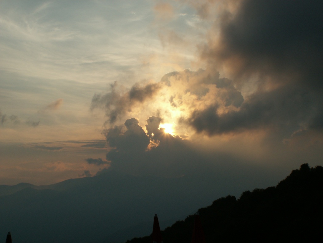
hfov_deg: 32.7
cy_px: 122
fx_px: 551
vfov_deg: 24.8
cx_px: 162
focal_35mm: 59
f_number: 8
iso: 50
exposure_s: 1/320
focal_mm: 9.78
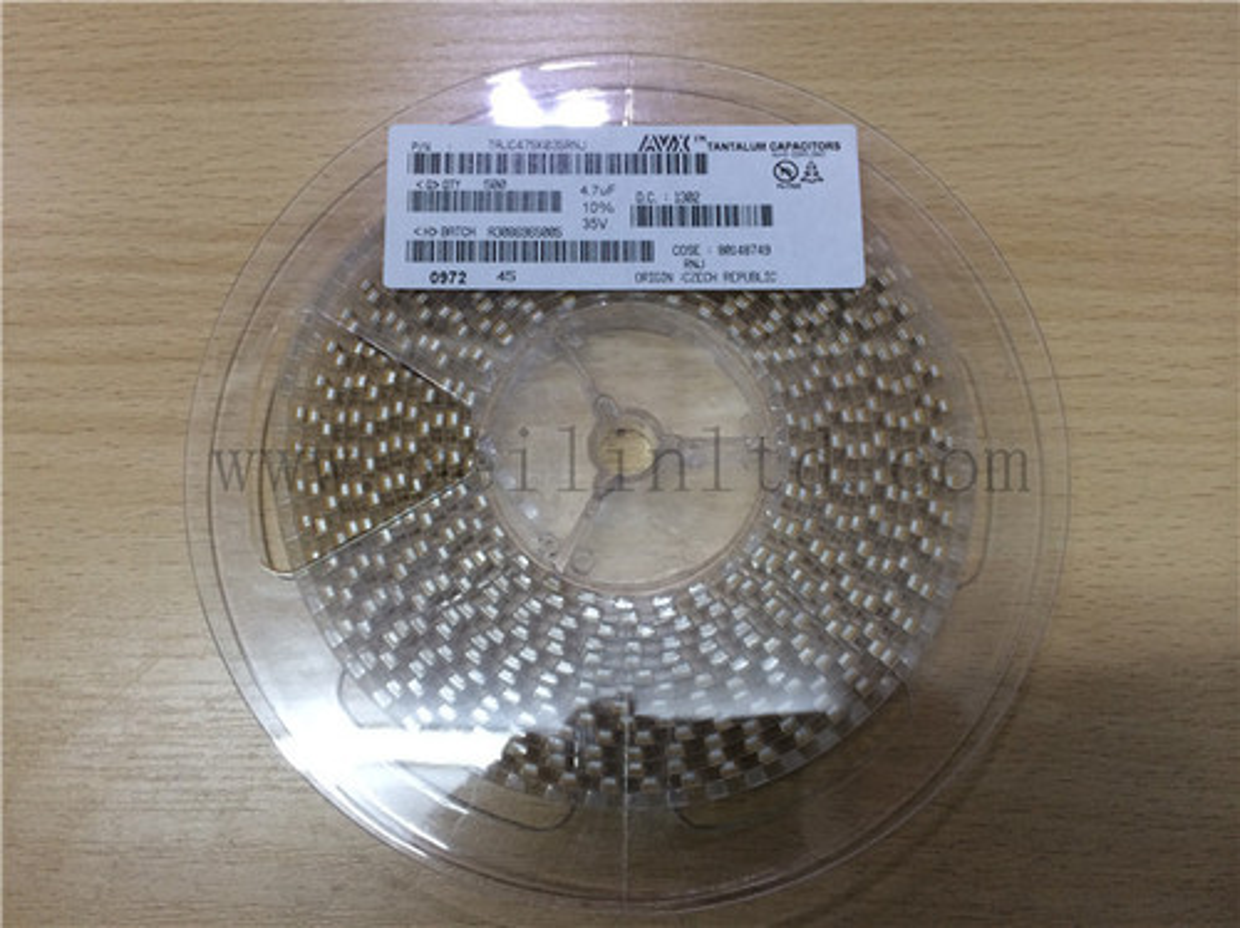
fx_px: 1074
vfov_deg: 46.7
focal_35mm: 30
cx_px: 620
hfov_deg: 60.0
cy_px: 464
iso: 80
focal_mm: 4.12
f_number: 2.2
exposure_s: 1/33
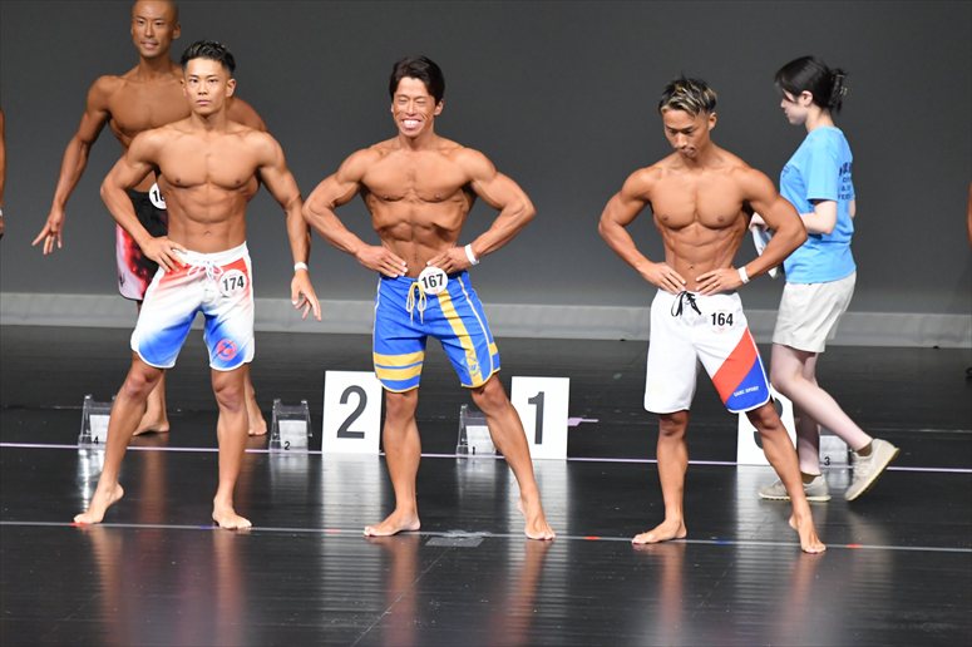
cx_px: 486
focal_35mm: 315
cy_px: 324
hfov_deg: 6.5
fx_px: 8501
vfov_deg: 4.4
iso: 5000
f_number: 5.6
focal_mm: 210
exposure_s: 1/400
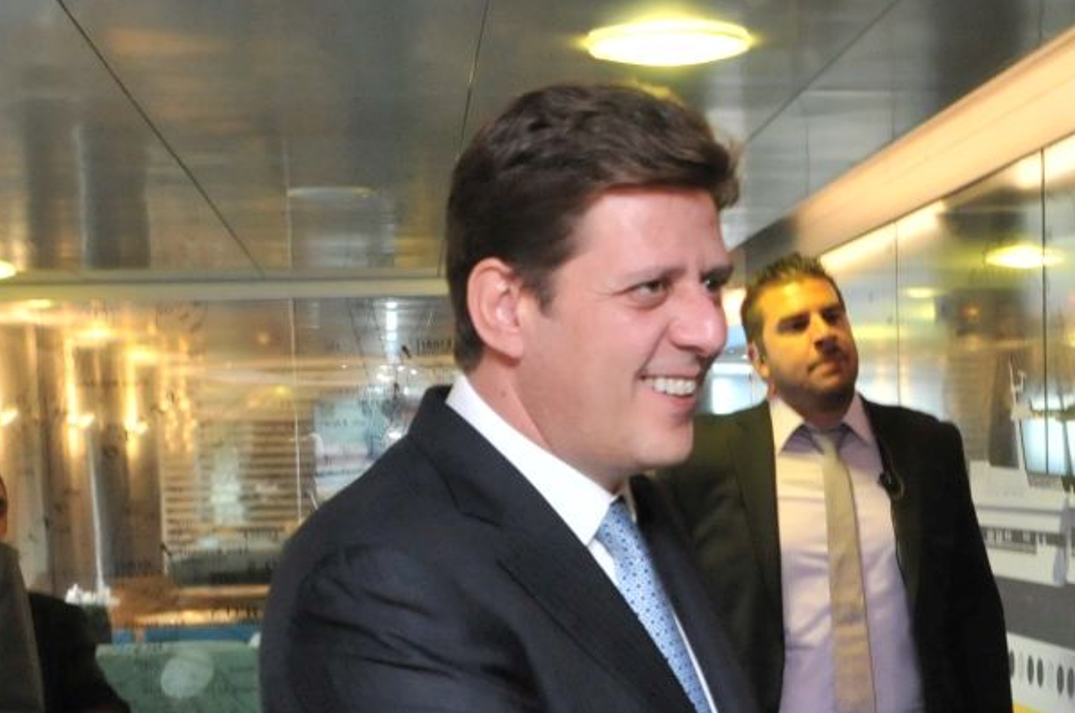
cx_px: 867
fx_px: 2862
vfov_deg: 13.9
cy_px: 809
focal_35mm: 96
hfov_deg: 21.0
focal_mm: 20
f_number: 5
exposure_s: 1/60
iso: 1000
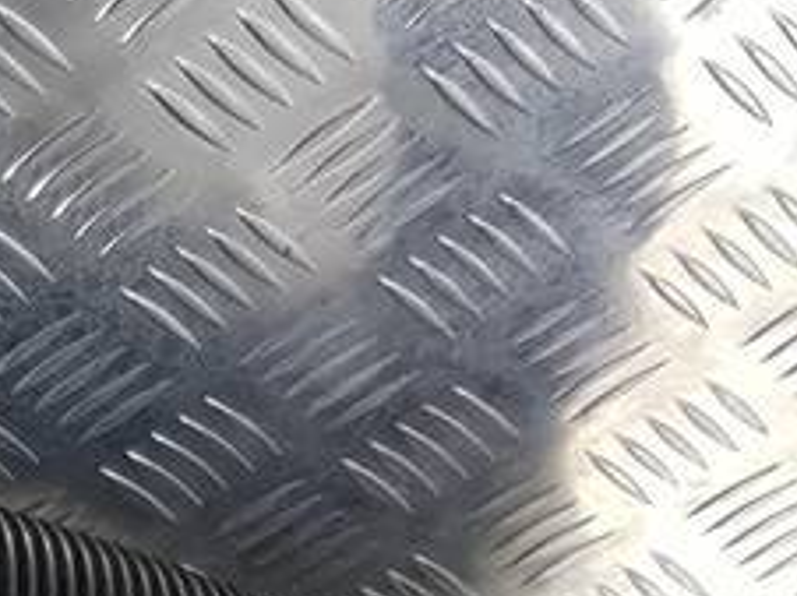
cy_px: 959
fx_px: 2714
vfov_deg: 11.8
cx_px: -328
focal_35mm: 118
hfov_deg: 15.6
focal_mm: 4.3
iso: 80
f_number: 1.7
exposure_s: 1/100
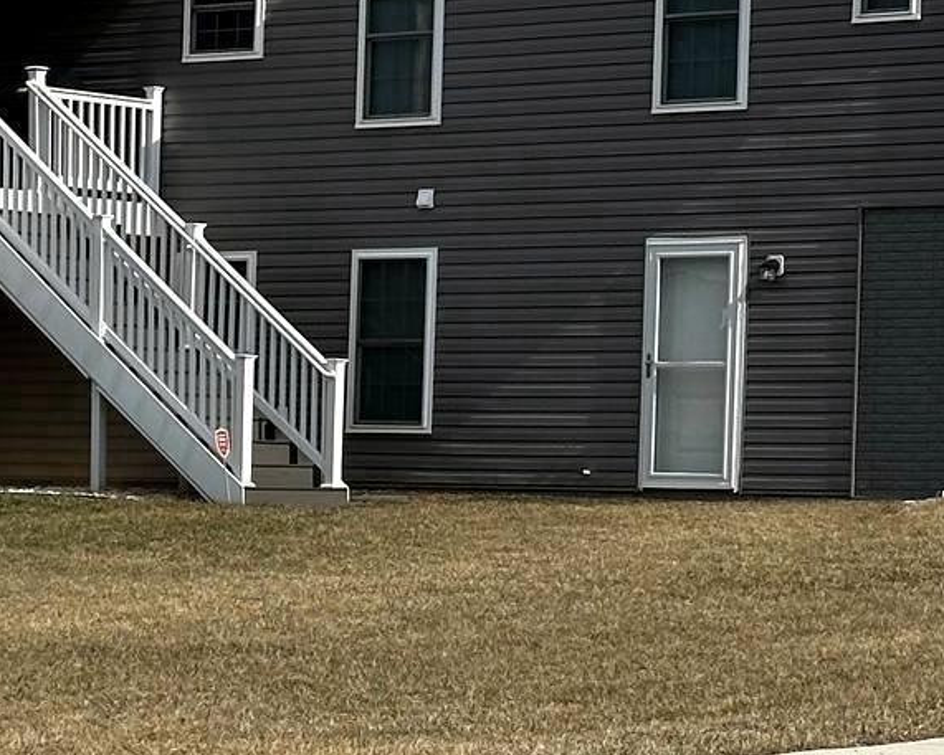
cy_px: 491
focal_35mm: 168
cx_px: 312
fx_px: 4695
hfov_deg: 11.5
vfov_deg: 9.2
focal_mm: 6.86
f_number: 1.78
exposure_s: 1/5263
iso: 64
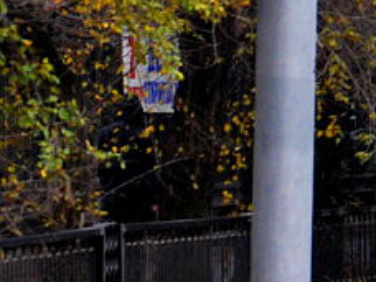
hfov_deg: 2.8
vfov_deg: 2.1
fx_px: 7593
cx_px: 866
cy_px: -120
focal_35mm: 699
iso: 400
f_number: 5.6
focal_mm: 92
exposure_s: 1/160
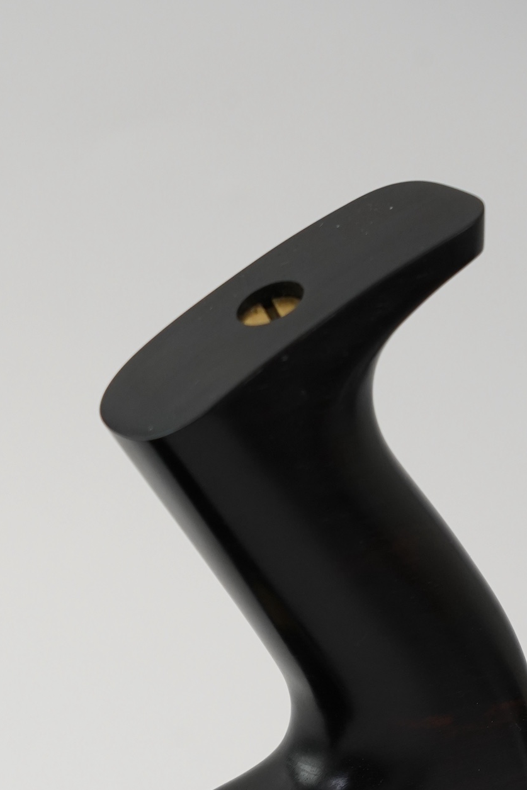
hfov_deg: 8.9
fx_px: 3358
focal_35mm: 153
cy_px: 857
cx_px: 84
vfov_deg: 13.2
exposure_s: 1/125
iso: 1250
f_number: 7.1
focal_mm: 70
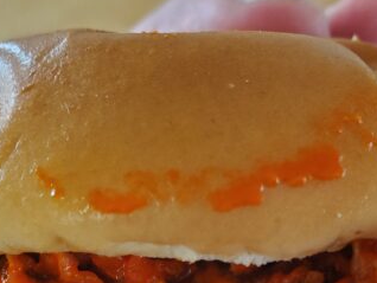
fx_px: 676
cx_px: 185
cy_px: 327
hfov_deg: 31.2
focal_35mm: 62
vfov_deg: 22.1
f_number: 2.4
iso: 200
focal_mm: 4.3
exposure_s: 1/120
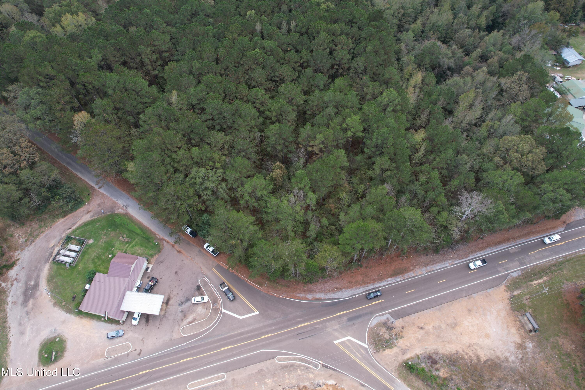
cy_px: 195
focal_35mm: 22
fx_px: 357
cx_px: 292
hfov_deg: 78.6
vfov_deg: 57.2
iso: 110
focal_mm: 8.38
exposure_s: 1/180
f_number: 2.8
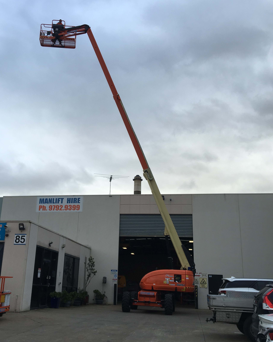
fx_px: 364
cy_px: 181
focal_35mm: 36
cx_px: 115
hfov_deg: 41.0
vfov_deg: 50.3
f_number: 2.2
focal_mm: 4.15
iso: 25
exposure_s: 1/386
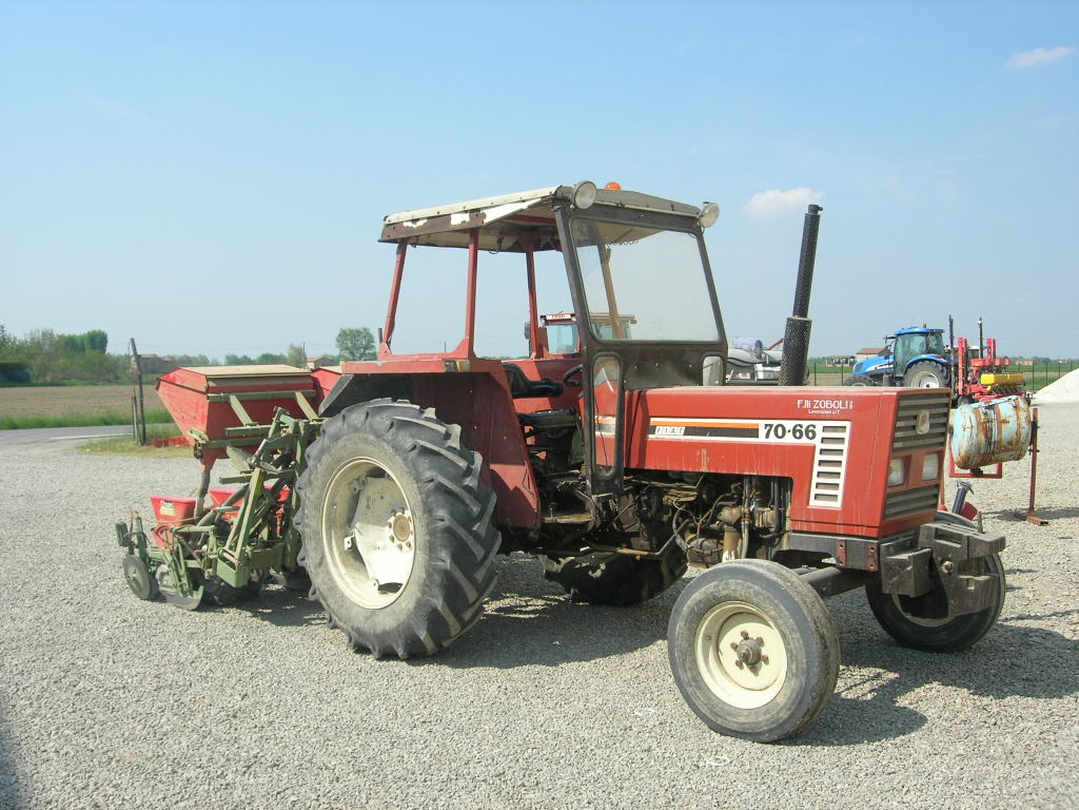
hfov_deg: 49.0
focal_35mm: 38
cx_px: 540
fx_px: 1184
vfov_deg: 37.7
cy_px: 405
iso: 64
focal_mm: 7.8
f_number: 4.8
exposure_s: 1/449
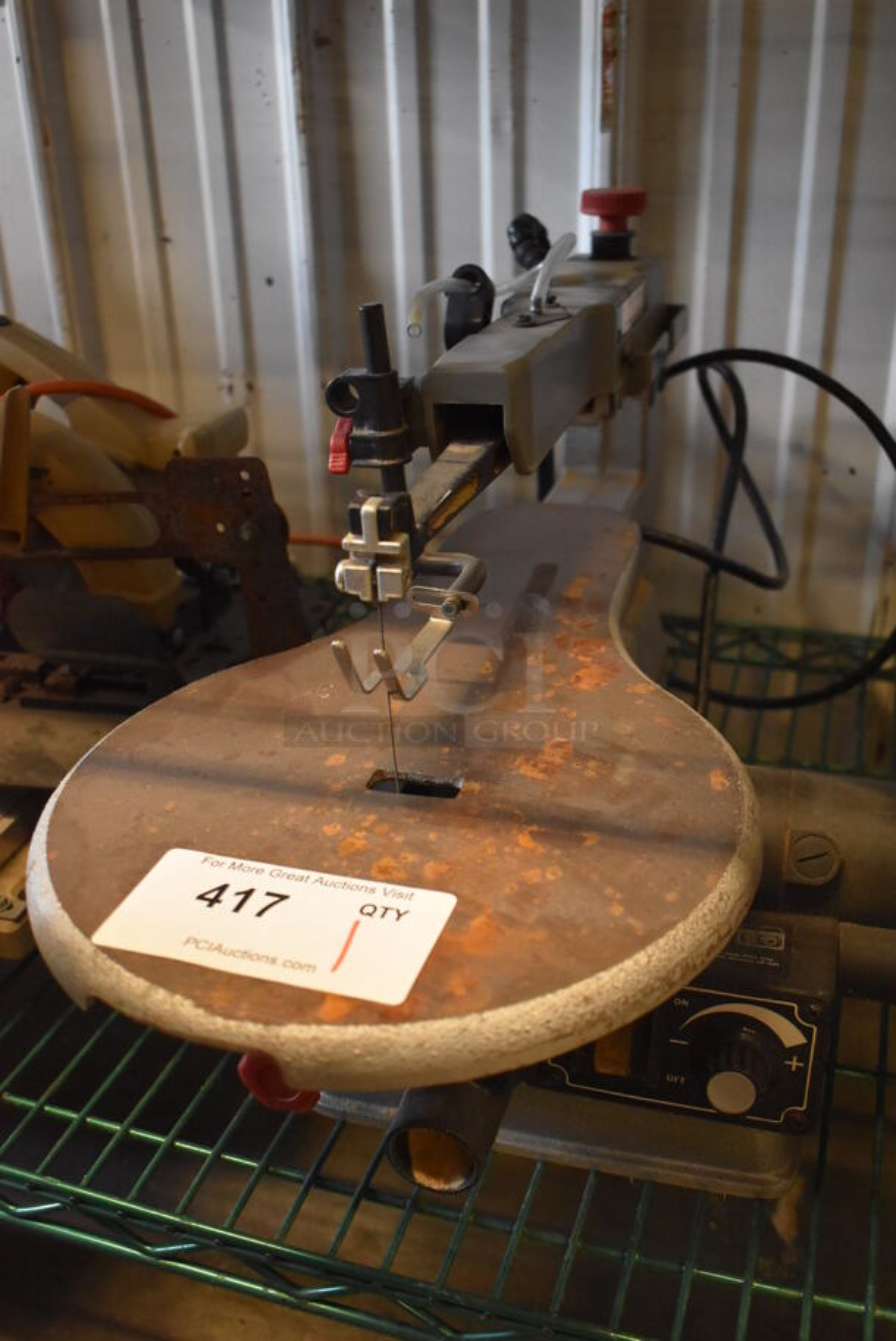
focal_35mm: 33
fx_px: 1230
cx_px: 448
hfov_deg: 40.0
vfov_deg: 57.2
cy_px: 670
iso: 3200
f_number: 3.8
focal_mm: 22
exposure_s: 1/125
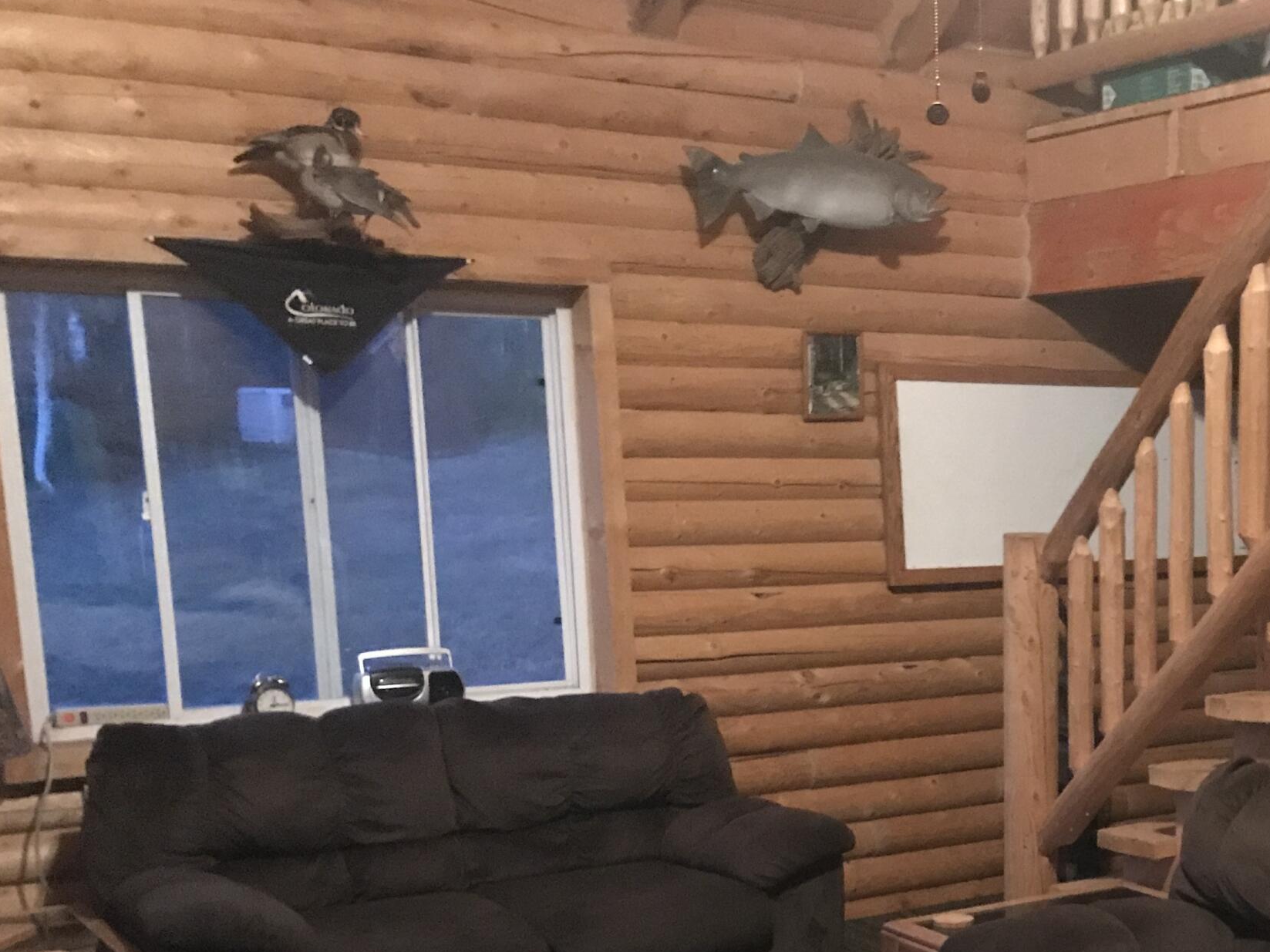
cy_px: 830
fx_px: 1871
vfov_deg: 27.7
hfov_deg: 35.3
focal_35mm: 51
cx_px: 1143
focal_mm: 3.99
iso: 200
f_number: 1.8
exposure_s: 1/4
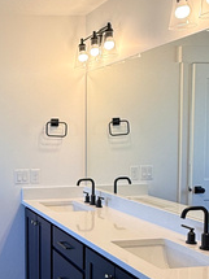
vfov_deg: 38.1
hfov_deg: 26.3
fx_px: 403
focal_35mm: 50
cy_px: 167
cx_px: -32
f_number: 2.2
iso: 64
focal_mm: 2.22
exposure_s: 1/120
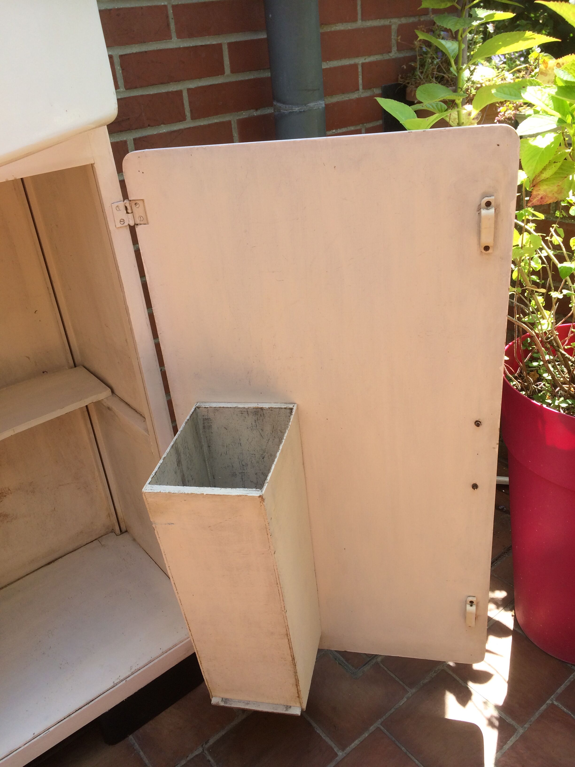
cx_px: 288
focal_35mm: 29
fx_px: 642
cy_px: 384
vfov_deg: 61.7
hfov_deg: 48.2
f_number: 2.2
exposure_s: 1/336
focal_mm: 4.15
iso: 32
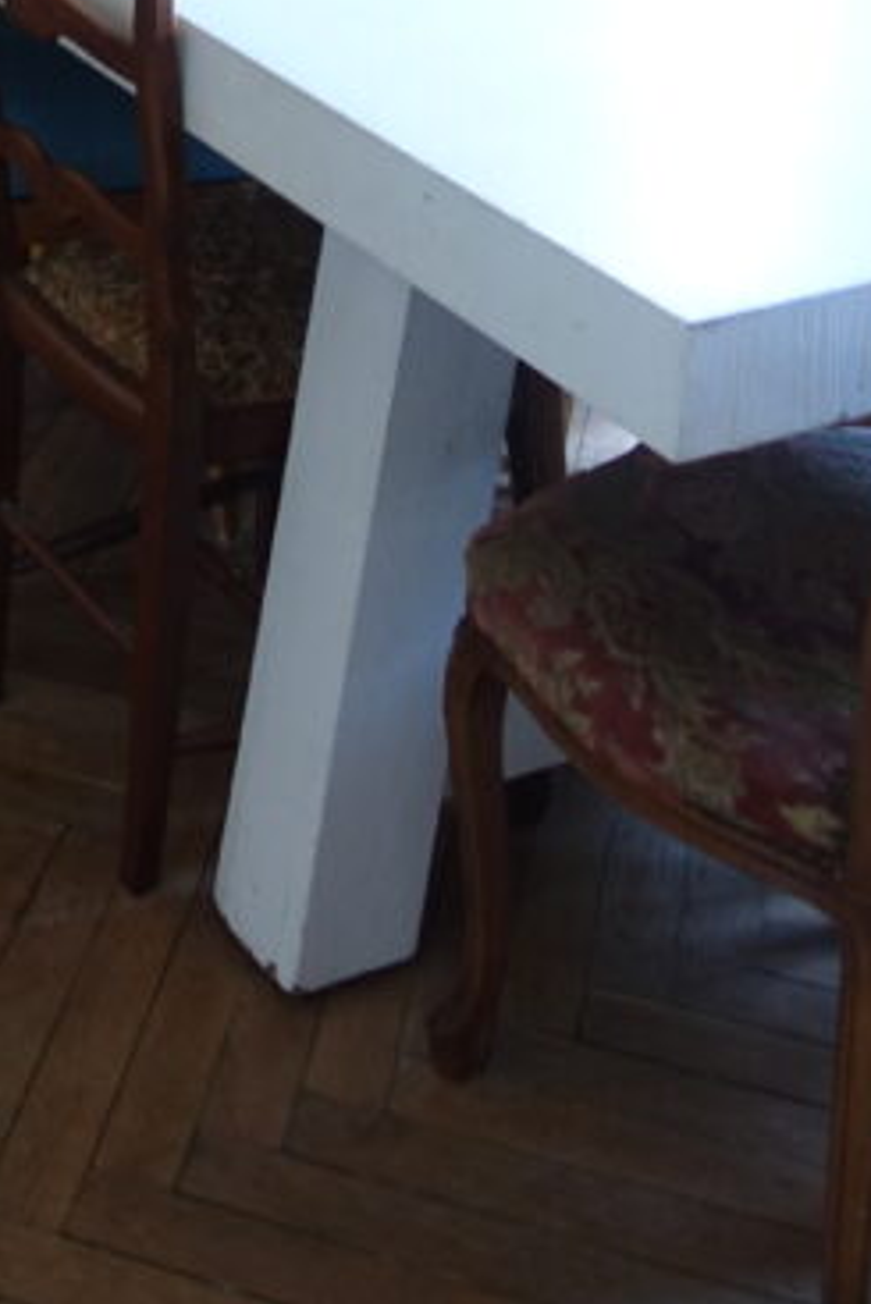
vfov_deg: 25.9
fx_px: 2429
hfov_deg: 19.6
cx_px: -41
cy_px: -370
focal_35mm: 67
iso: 320
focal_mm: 8.8
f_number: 1.8
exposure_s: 1/30
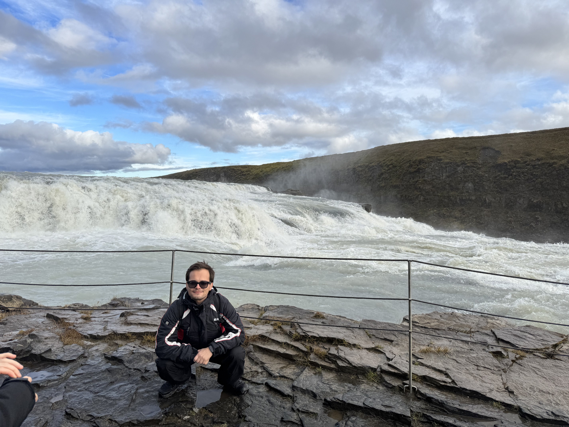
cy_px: 214
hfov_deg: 71.6
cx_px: 284
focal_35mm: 24
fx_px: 394
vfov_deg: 56.8
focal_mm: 6.76
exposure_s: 1/2710
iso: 80
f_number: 1.78
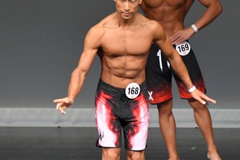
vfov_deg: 1.8
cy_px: 102
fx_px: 5091
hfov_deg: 2.7
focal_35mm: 764
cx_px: 163
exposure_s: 1/400
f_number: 5.6
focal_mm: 250
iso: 5000
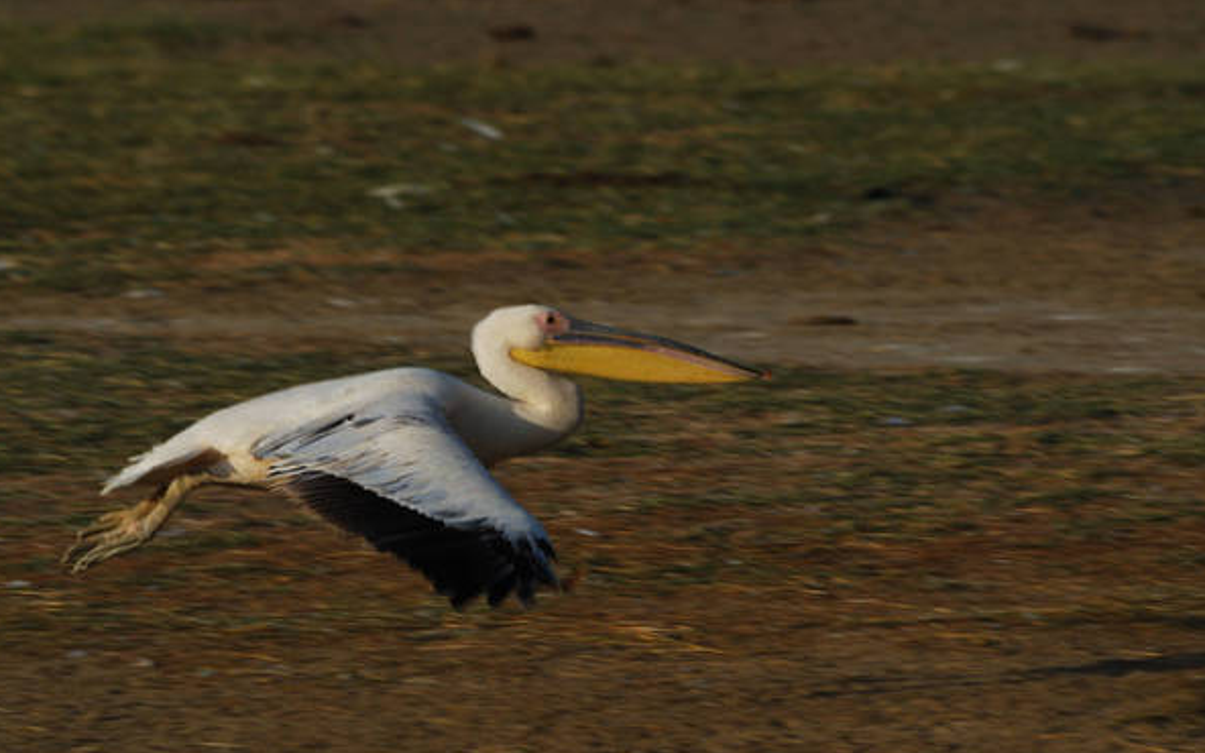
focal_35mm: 724
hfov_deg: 2.9
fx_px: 23776
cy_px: 438
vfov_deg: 1.8
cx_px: 572
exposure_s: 1/320
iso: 100
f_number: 8
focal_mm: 400
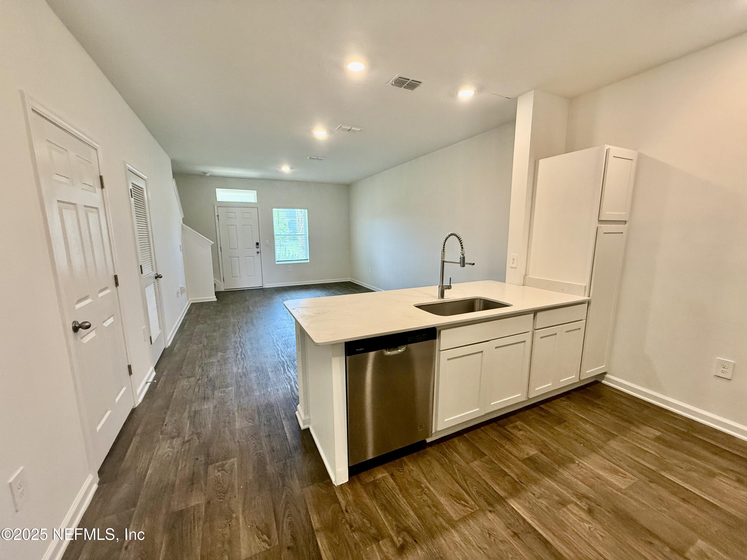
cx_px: 374
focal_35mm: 14
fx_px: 302
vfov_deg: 85.7
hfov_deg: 102.1
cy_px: 280
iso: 320
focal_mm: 2.22
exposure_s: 1/120
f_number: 2.2
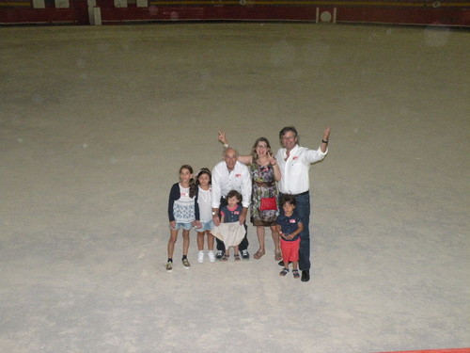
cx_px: 235
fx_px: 570
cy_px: 176
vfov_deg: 34.3
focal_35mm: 42
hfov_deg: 44.8
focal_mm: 7.4
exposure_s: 1/8
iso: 515
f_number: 3.2
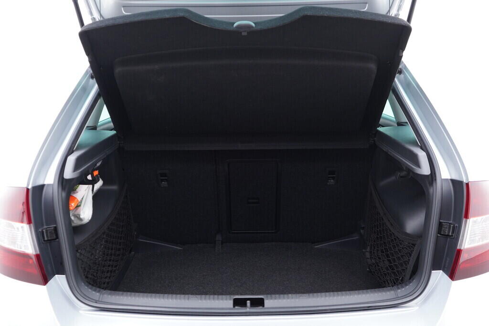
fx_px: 489
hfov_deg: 53.1
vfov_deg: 36.9
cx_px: 244
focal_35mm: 36
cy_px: 163
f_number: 2.8
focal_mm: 24
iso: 400
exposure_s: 1/40
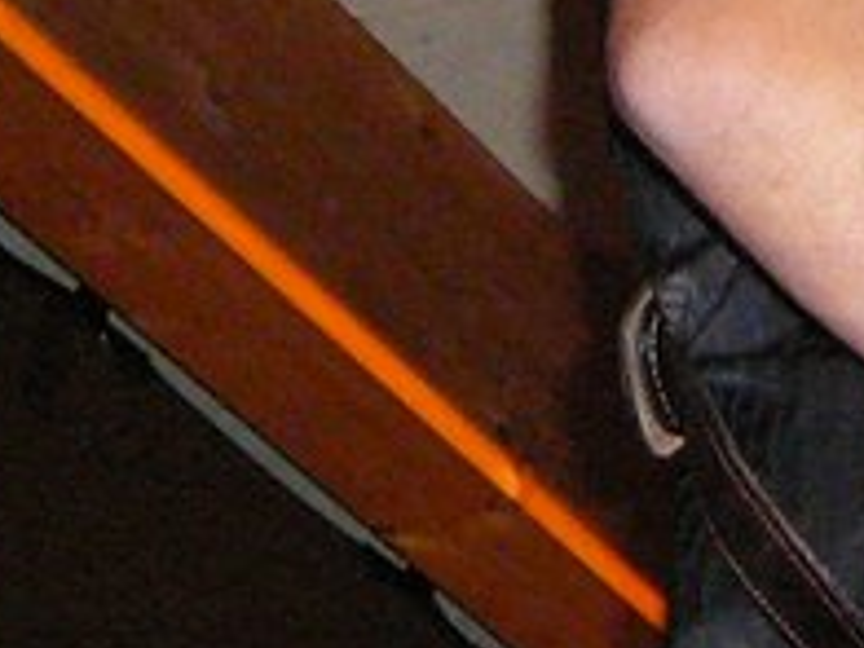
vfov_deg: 6.5
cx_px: 1997
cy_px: 229
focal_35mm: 230
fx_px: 5741
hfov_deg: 8.0
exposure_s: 1/30
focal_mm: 6.7
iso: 400
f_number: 3.2
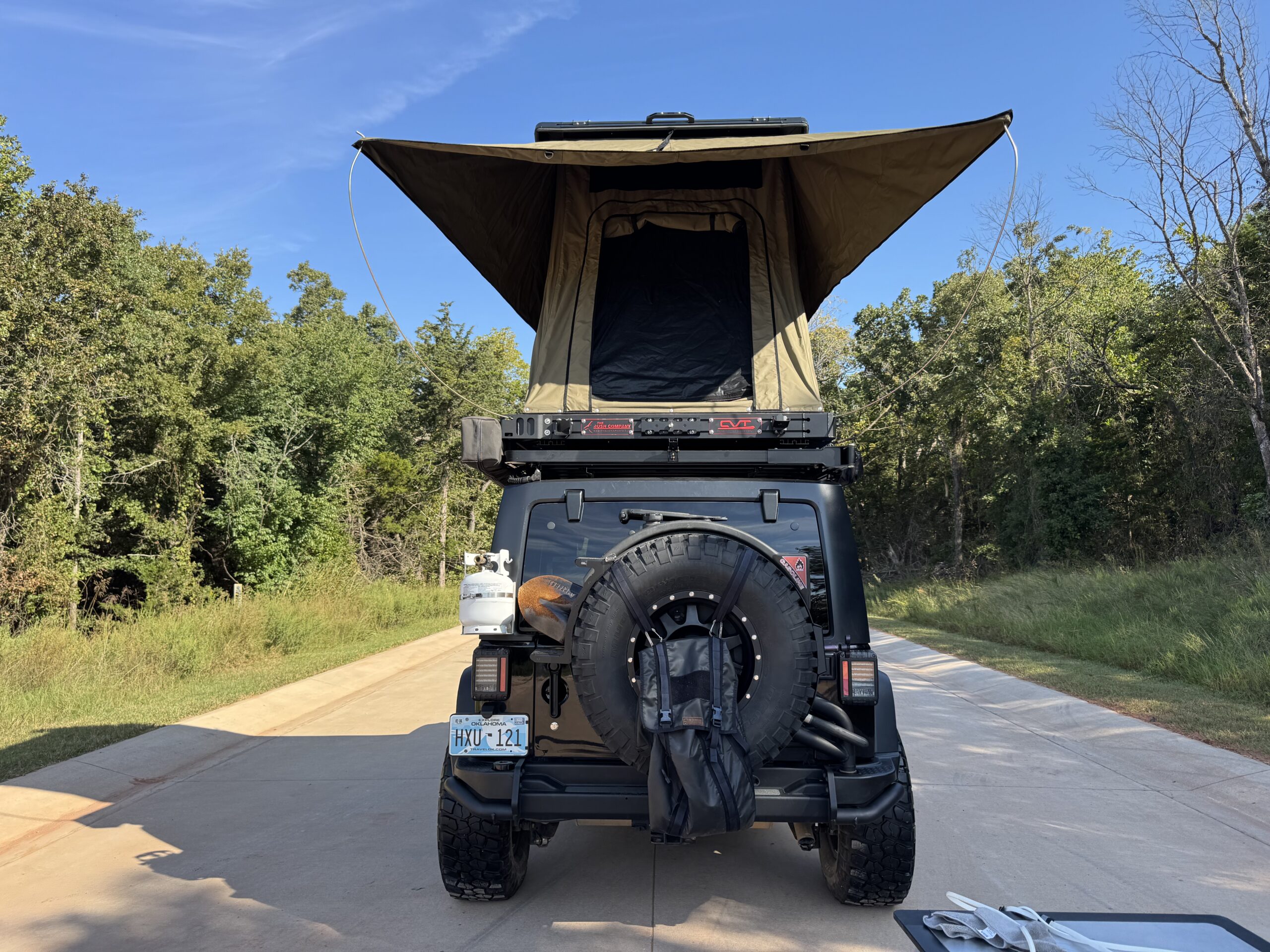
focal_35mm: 24
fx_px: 881
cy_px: 476
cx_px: 635
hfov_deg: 71.6
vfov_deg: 56.8
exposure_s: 1/1597
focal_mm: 6.76
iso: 80
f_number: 1.78
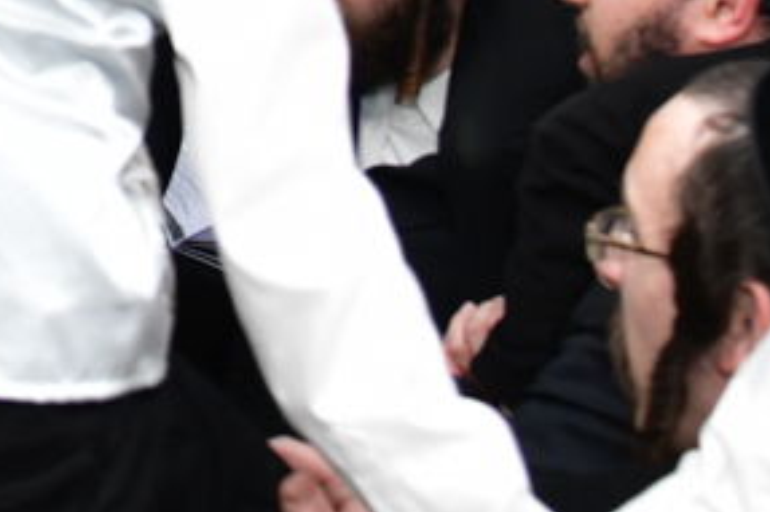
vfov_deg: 10.7
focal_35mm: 117
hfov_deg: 15.5
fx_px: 2501
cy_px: -511
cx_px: -518
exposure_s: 1/100
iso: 1600
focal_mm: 24
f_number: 5.6
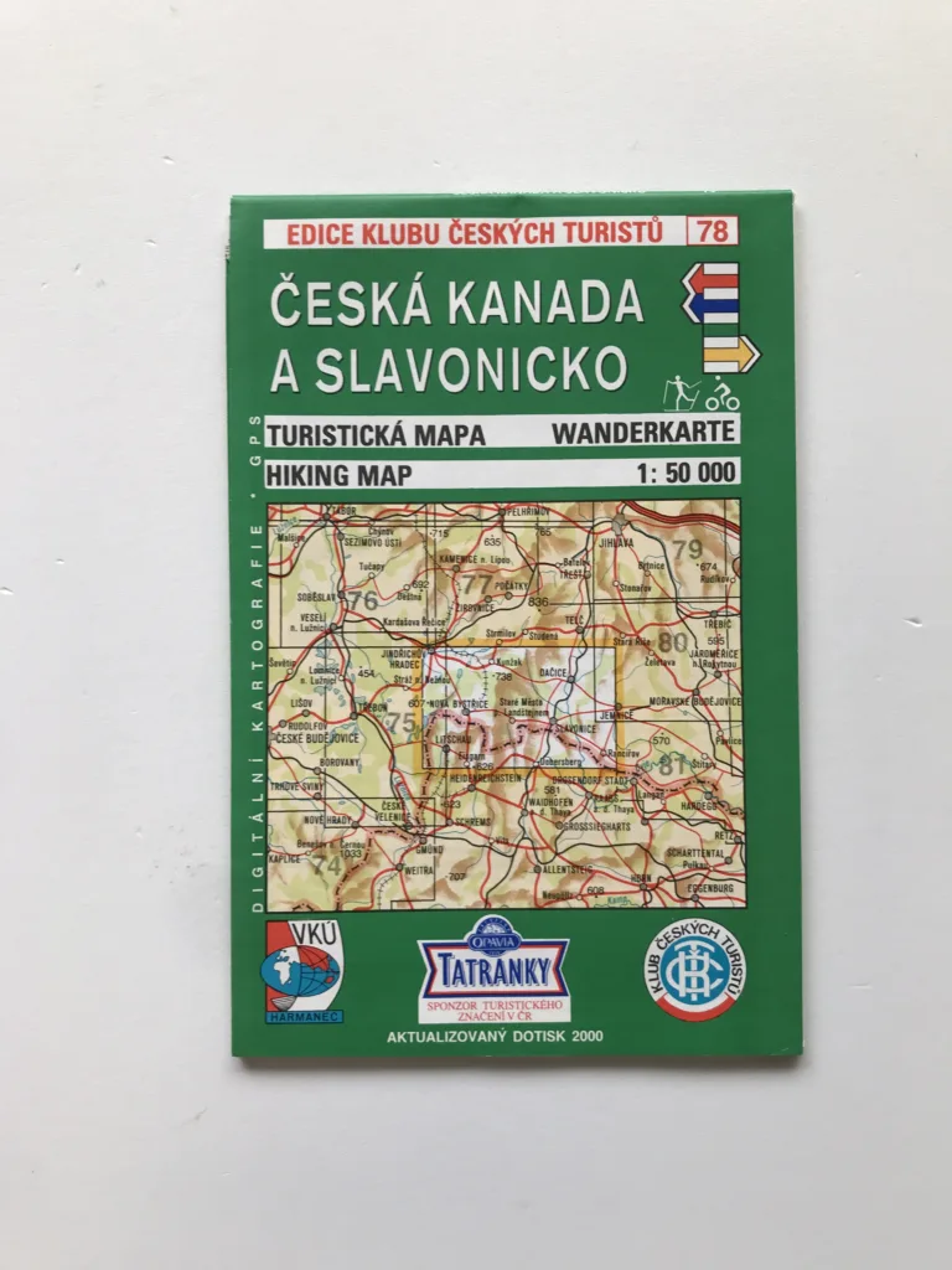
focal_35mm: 28
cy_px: 635
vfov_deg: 63.4
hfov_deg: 49.7
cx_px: 476
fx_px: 1027
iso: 20
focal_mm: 3.99
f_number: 1.8
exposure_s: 1/119
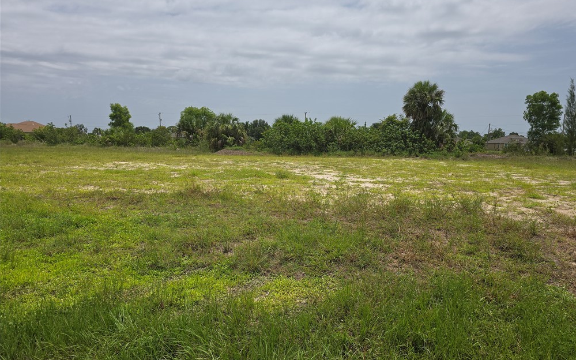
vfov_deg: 49.2
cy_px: 187
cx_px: 295
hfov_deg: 72.5
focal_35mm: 25
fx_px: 392
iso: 12
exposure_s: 1/1700
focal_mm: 6.3
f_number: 1.7
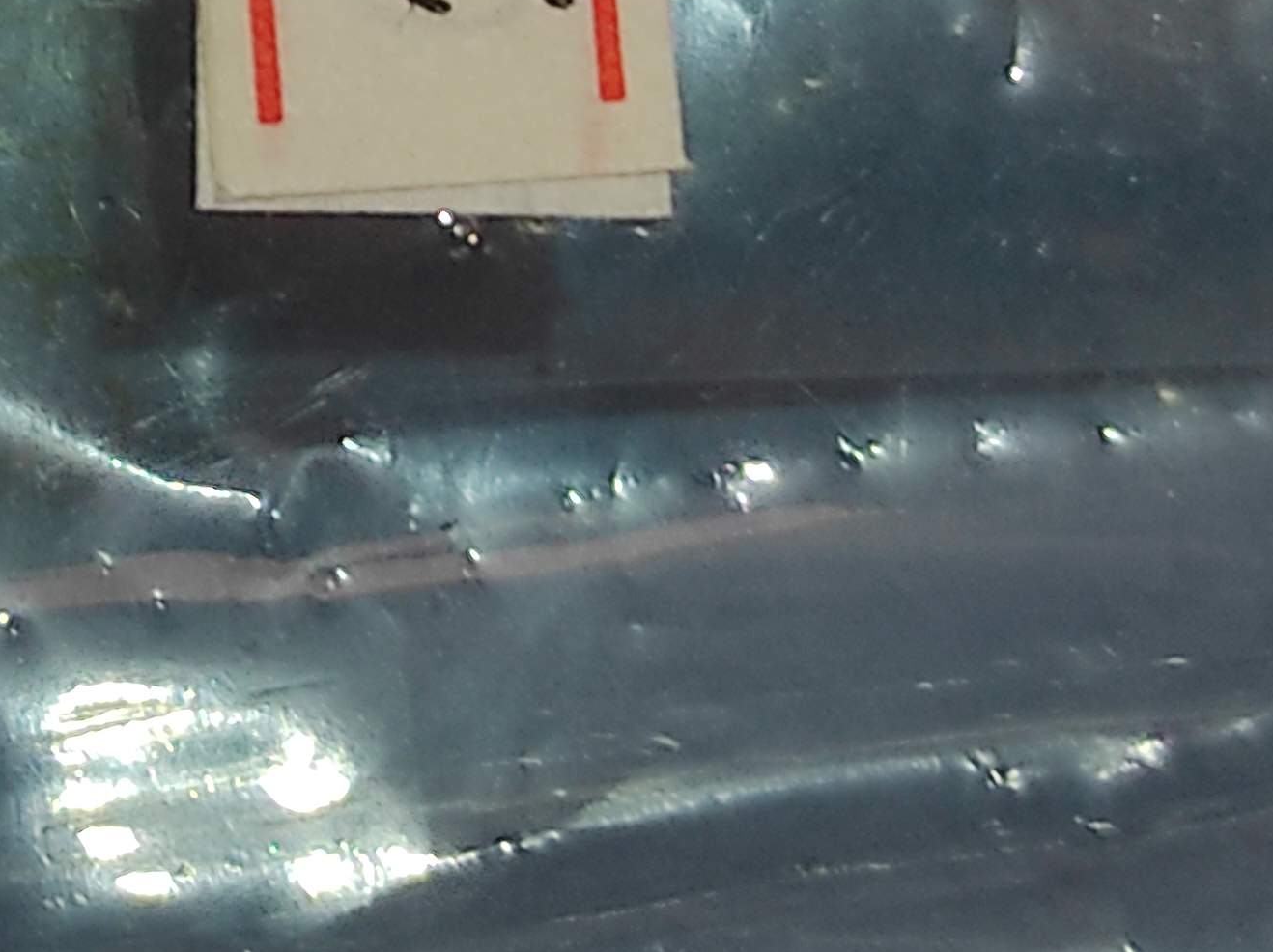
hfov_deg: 20.9
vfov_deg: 15.0
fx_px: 3233
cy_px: -636
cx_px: -204
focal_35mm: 88
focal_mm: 5.43
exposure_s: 1/50
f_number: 1.89
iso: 184
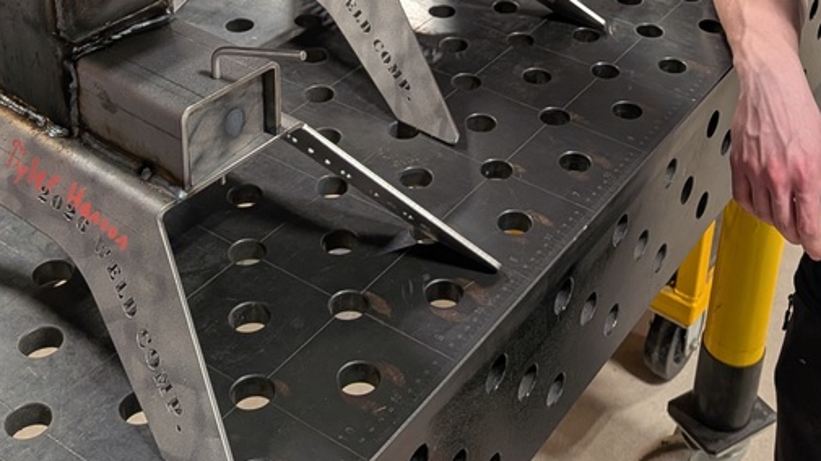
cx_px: 530
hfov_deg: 38.8
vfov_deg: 21.1
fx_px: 1154
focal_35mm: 53
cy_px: -86
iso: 255
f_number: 1.7
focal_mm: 4.53
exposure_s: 1/93.4
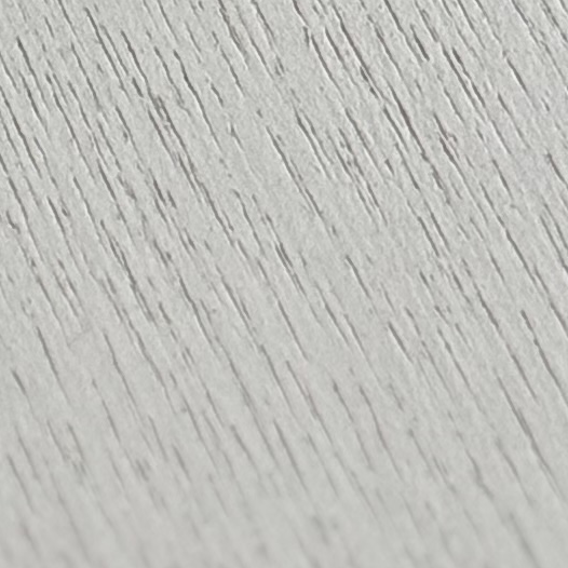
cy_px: -1228
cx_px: -581
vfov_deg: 5.1
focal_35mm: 325
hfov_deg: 5.3
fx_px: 6033
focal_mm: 6.76
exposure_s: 1/60
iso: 250
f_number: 1.78
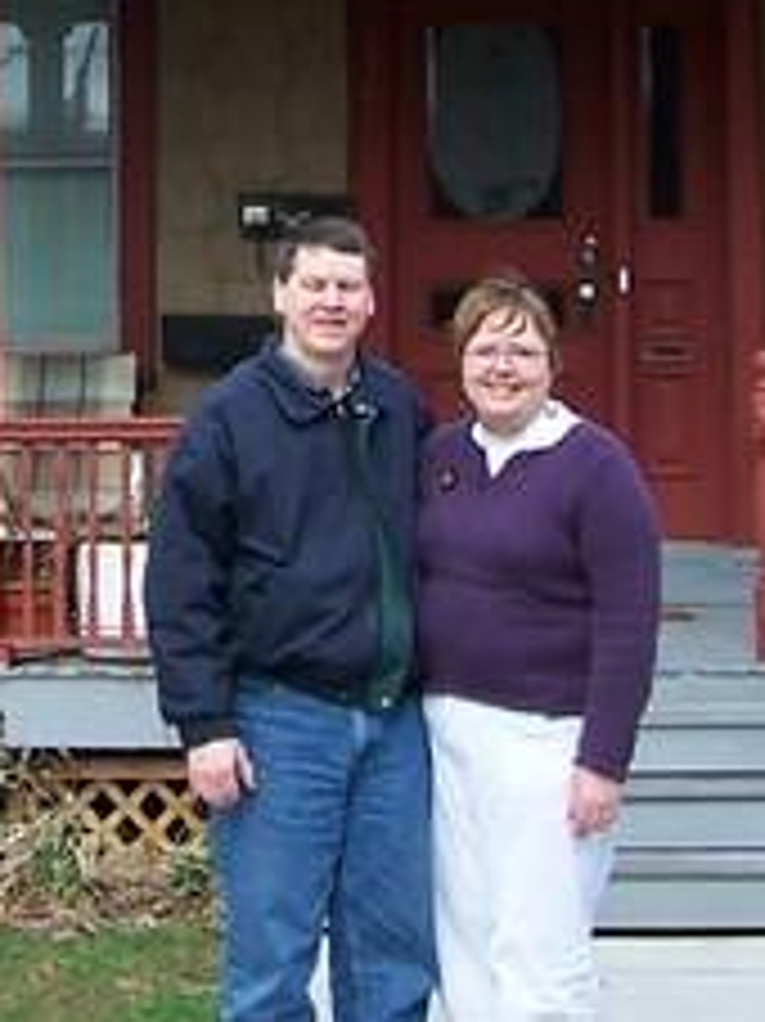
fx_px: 3156
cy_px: -117
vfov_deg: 17.7
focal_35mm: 107
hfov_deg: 13.6
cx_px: -14
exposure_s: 1/250
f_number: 2.8
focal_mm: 6.3
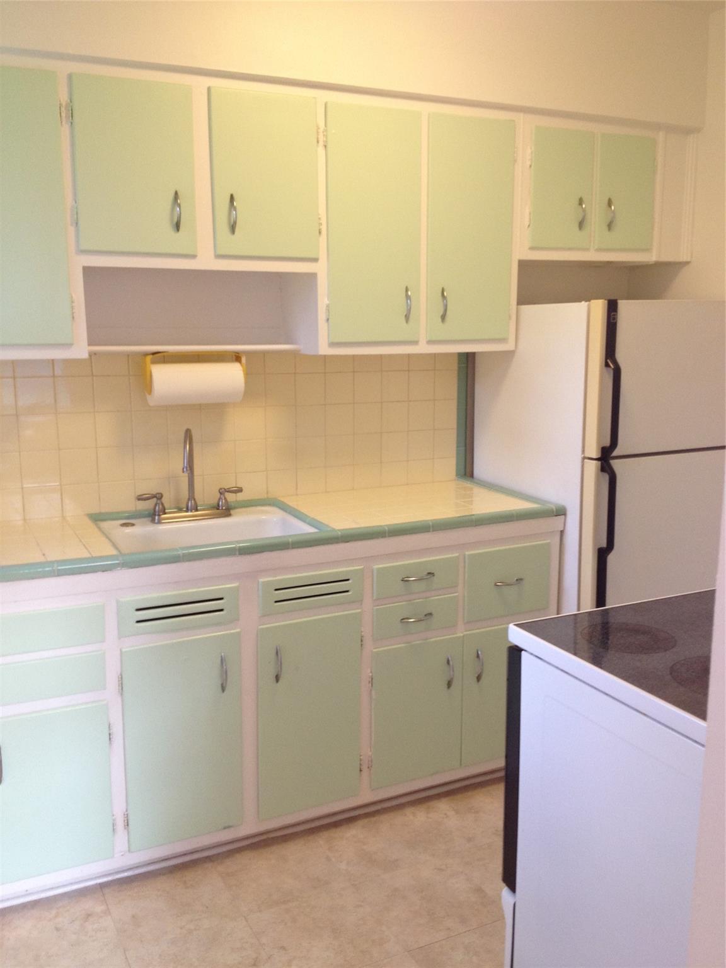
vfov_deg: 52.6
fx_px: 979
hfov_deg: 40.7
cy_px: 484
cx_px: 363
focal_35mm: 35
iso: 100
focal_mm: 4.28
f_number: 2.4
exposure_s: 1/20
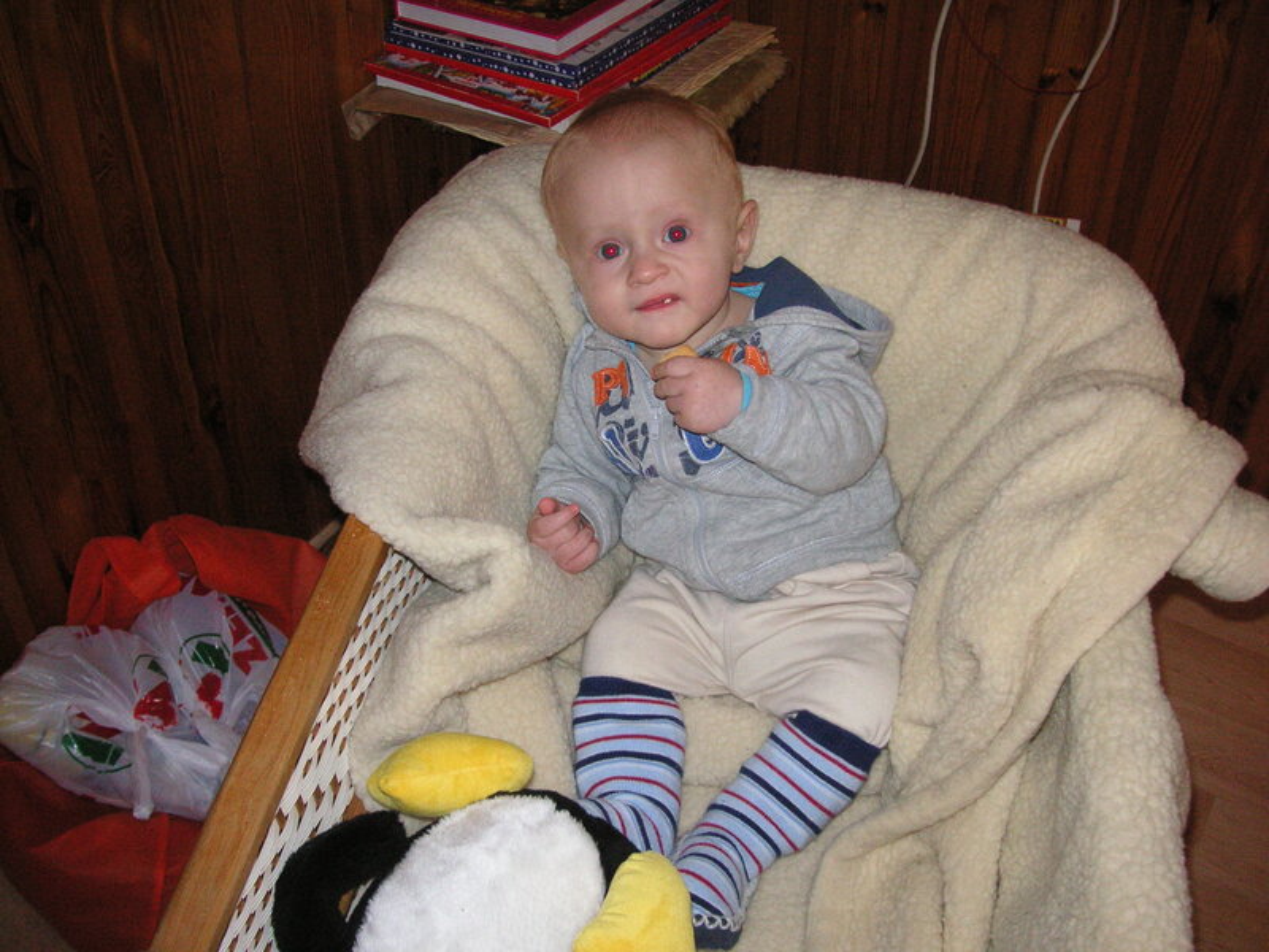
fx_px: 1356
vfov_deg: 38.7
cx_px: 634
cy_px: 476
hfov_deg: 50.1
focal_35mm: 37
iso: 160
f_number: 2.8
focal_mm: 6.1
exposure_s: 1/45
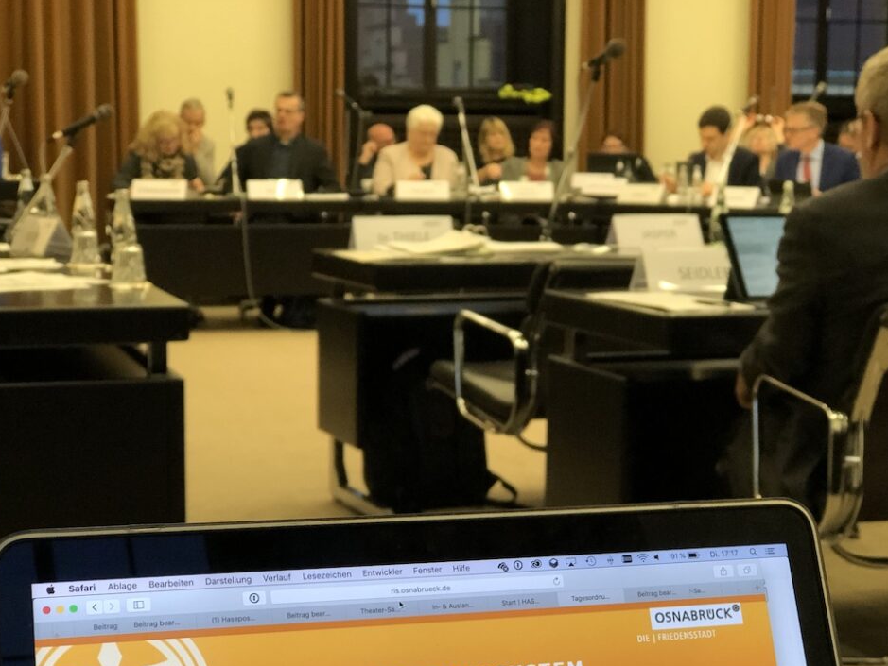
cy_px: 411
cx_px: 494
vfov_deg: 20.7
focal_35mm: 71
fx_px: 1822
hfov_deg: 27.4
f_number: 2.8
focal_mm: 6.6
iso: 80
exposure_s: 1/33
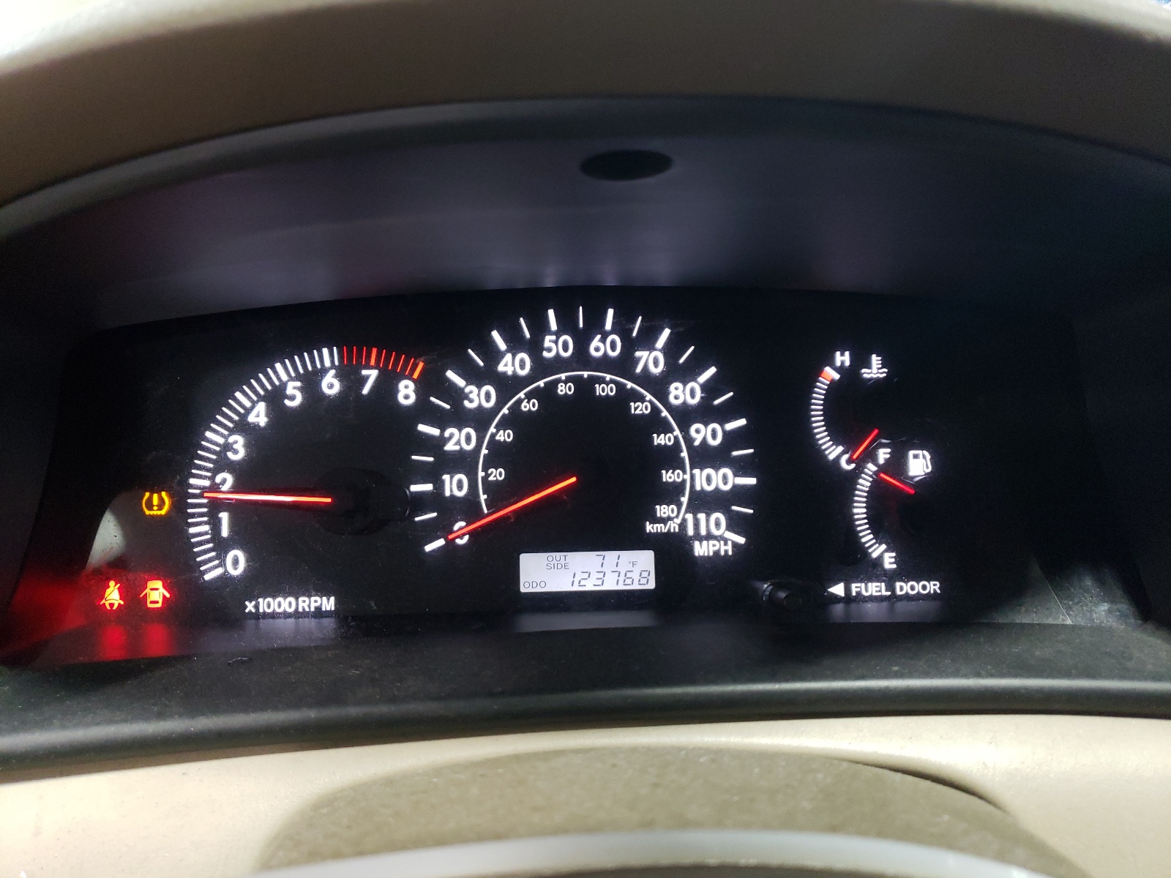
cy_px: 439
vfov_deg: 53.1
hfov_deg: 67.3
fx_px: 880
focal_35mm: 26
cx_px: 586
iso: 277
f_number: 1.5
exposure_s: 1/30
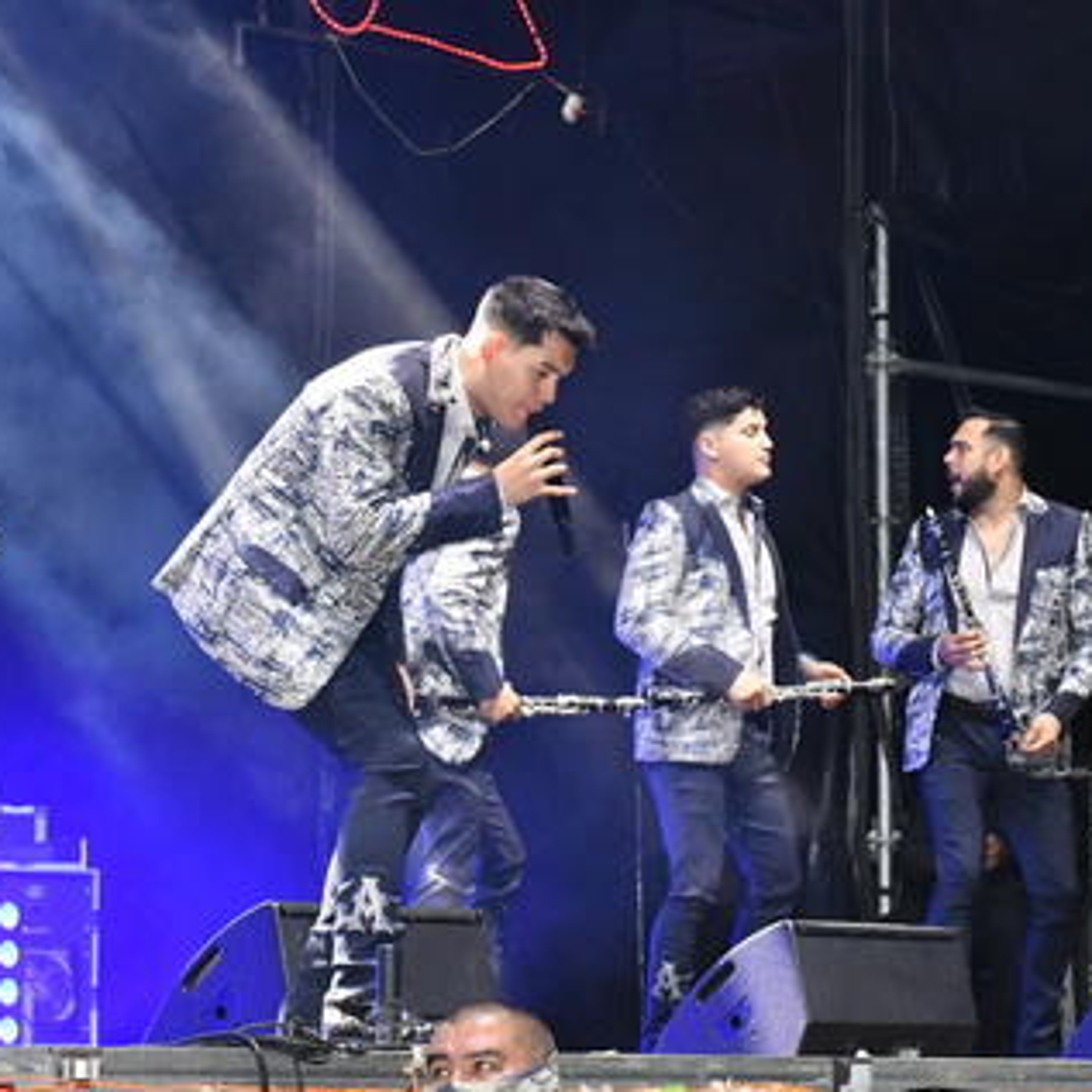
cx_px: 785
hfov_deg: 11.1
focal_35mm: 157
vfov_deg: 11.1
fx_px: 5603
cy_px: 548
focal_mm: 78
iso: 6400
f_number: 8
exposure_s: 1/80
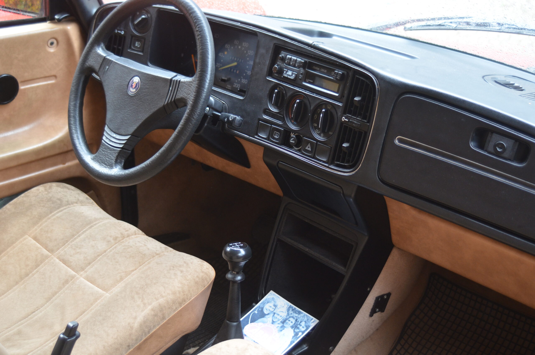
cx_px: 268
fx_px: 690
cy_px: 178
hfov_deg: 42.4
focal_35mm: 46
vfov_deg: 28.8
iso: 800
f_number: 3.5
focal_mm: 31
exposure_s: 1/30
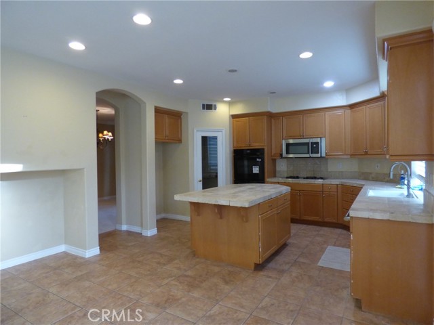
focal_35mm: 20
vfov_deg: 66.0
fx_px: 251
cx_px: 217
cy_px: 162
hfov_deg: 81.7
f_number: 2.8
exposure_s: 1/50
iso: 400
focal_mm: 3.58
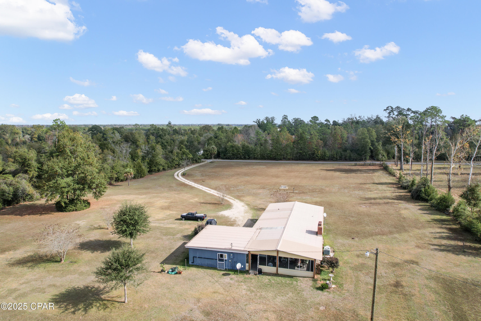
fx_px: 294
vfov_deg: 57.2
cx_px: 240
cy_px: 160
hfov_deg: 78.6
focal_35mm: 22
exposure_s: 1/2000
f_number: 2.8
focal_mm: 8.38
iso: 100
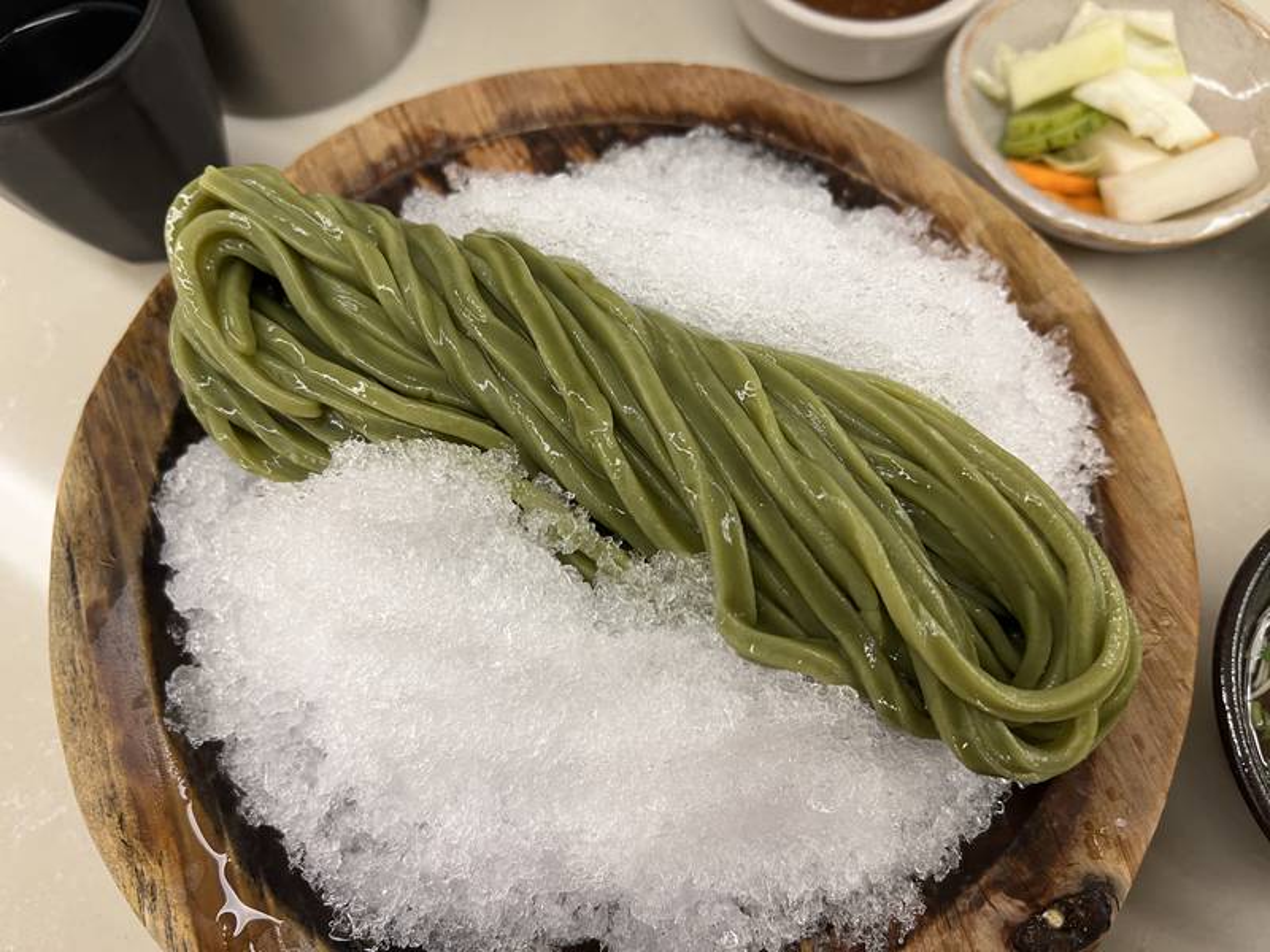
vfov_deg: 53.1
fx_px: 954
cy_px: 476
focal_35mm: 26
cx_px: 635
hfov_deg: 67.3
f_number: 1.5
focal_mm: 5.7
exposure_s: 1/60
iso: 100
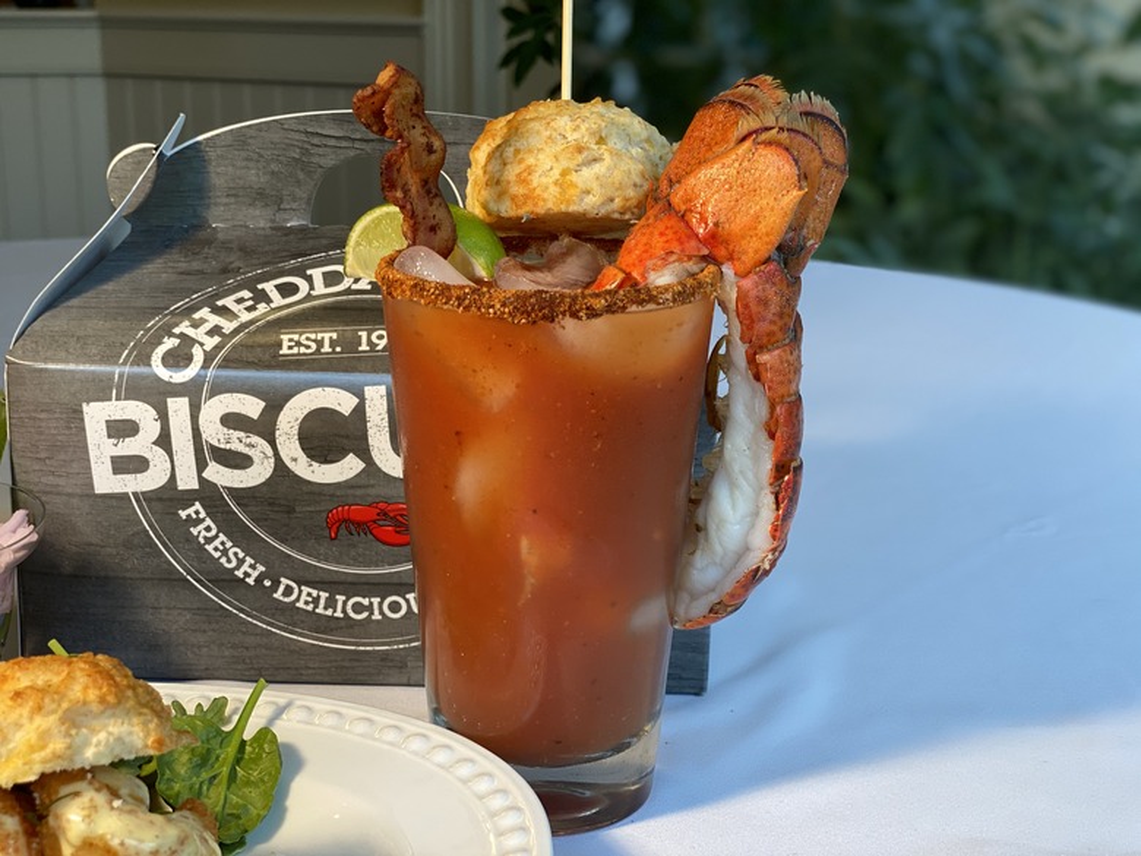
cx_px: 570
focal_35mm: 52
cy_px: 428
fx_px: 1714
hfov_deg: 36.8
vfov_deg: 28.0
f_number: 2
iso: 64
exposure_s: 1/120
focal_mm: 6
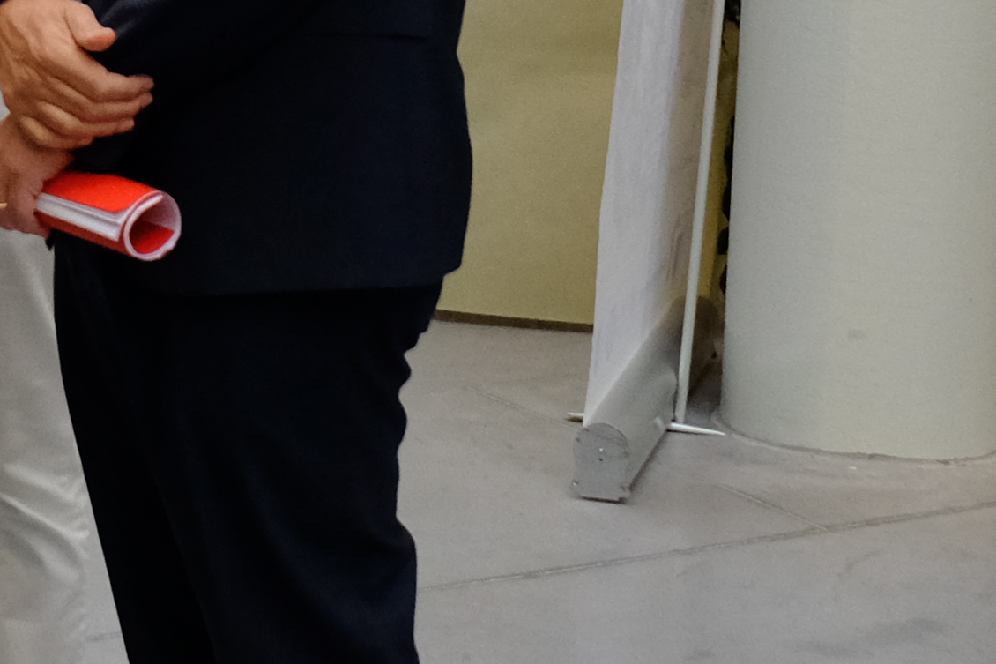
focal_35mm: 154
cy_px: -325
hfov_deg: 12.9
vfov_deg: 8.7
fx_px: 4260
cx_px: -289
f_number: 4.5
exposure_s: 1/220
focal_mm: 19
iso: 1600
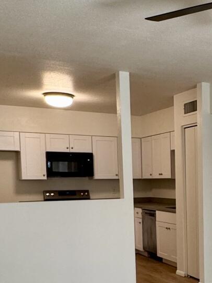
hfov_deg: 25.9
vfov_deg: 35.7
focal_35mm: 52
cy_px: 223
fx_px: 424
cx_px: 234
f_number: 2.2
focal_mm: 2.22
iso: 200
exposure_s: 1/120
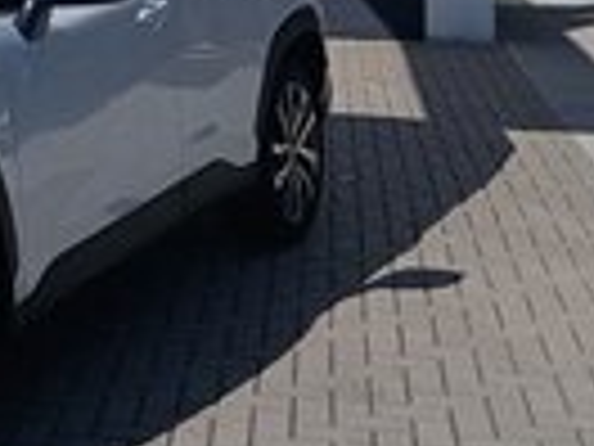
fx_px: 1647
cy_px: -185
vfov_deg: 14.5
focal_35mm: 96
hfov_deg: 19.2
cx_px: -140
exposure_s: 1/910
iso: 20
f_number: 1.8
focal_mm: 3.98
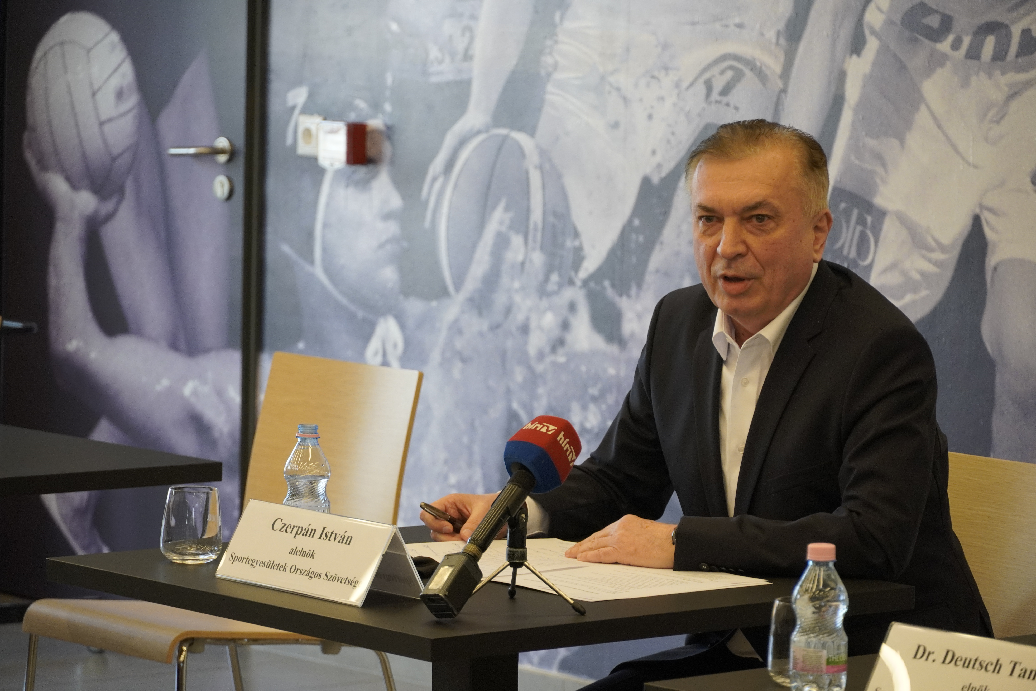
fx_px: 4877
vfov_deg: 8.1
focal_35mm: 170
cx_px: 518
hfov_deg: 12.1
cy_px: 346
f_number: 5.6
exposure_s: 1/200
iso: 1250
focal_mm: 113
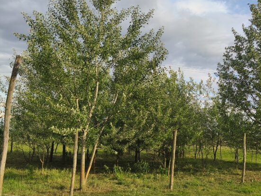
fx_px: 324
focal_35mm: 43
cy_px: 99
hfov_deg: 43.0
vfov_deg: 33.6
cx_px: 182
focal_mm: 6.18
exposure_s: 1/522
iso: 50
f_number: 1.65
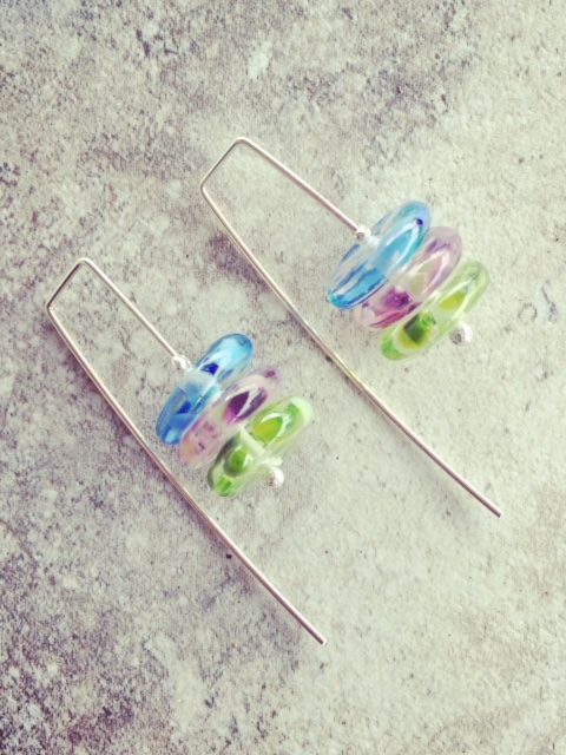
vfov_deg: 47.9
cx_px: 283
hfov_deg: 36.8
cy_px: 378
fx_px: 850
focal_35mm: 39
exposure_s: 1/129
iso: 32
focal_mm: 4.15
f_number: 2.2
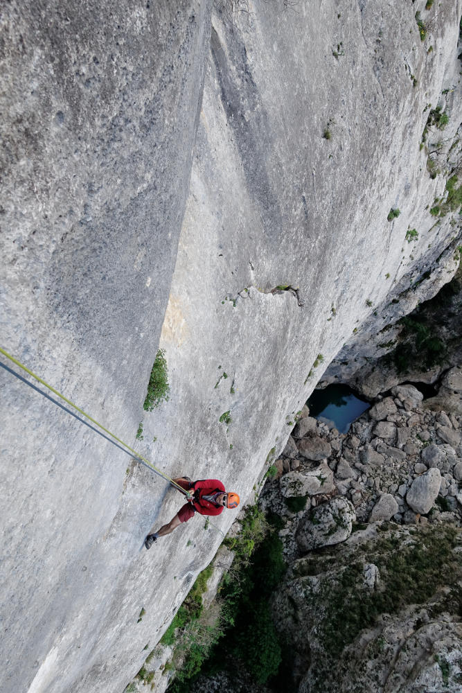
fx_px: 462
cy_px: 346
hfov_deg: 53.1
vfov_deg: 73.7
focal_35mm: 24
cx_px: 231
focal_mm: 8.8
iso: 320
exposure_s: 1/250
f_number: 4
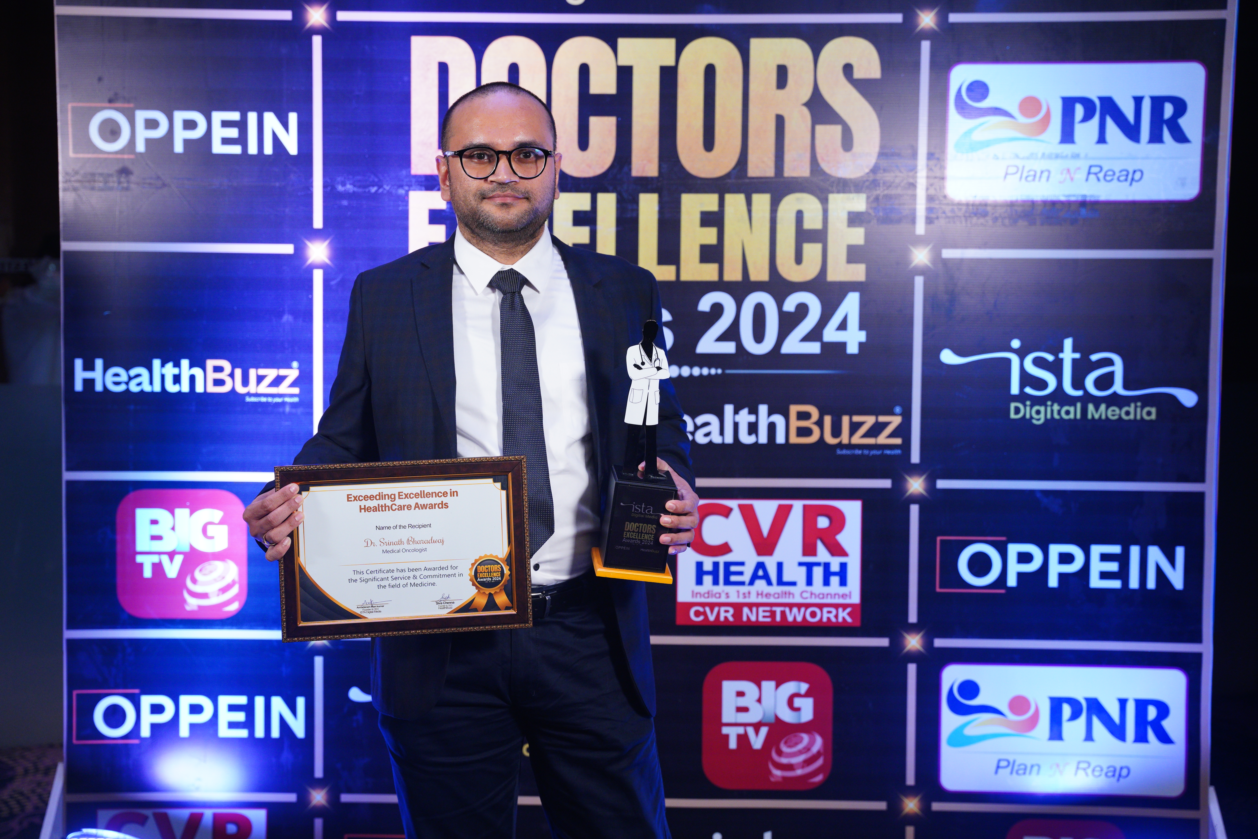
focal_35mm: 48
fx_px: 1677
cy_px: 420
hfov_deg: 41.1
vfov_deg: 28.1
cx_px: 629
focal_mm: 48
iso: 1600
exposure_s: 1/160
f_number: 4
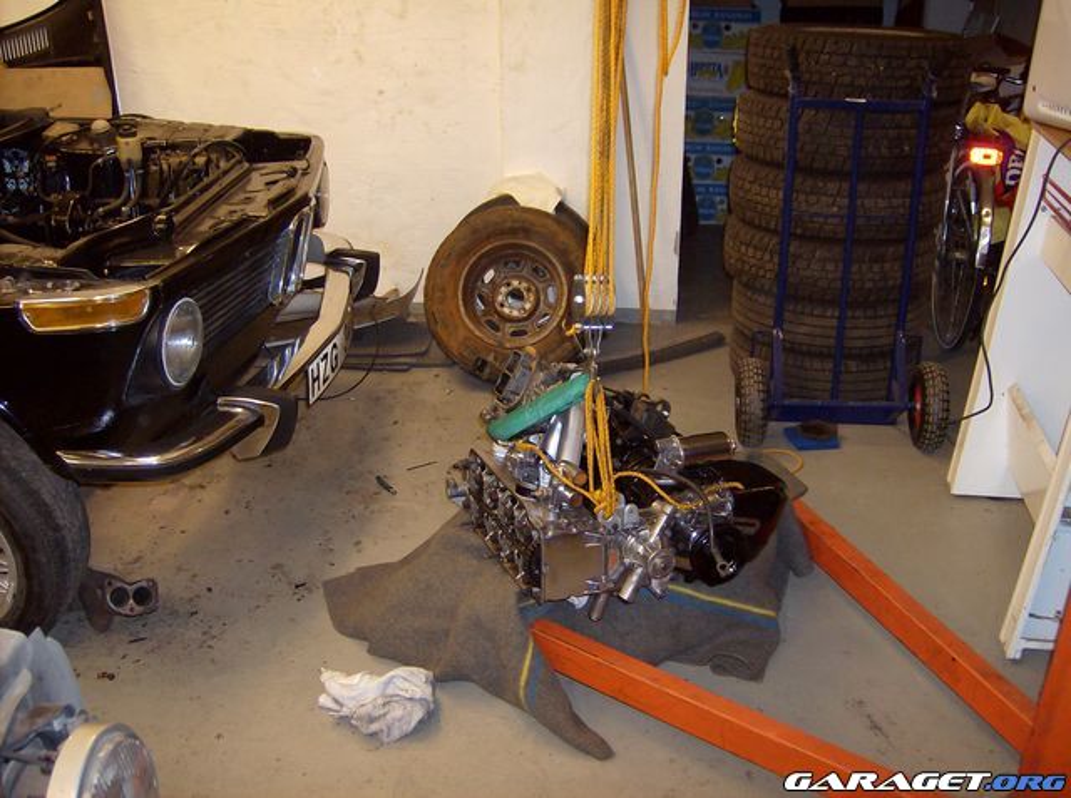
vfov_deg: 39.5
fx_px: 1111
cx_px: 536
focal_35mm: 36
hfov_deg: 51.5
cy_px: 399
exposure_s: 1/60
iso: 200
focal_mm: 6
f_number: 2.8
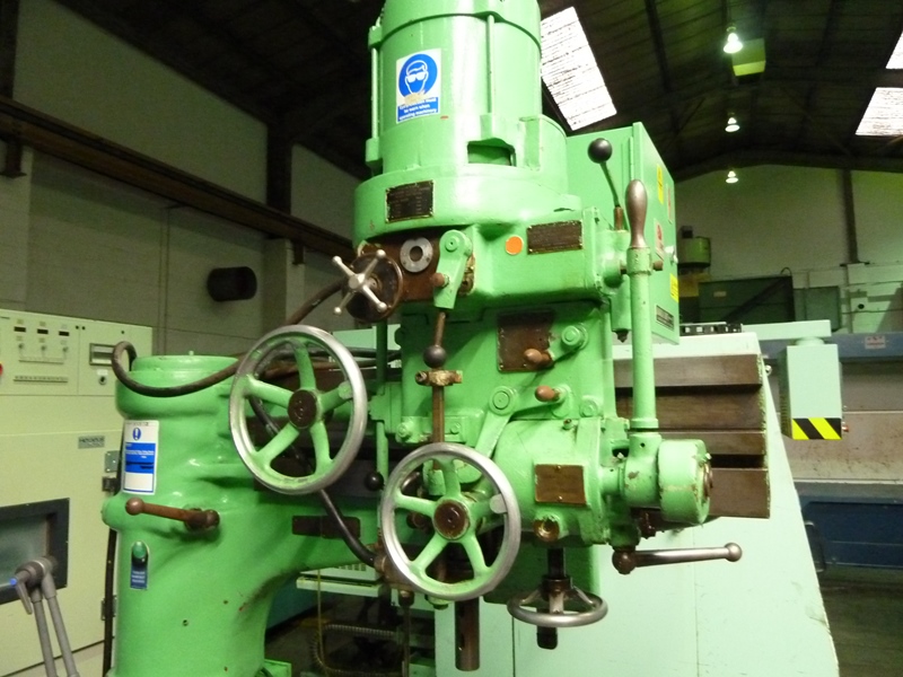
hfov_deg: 69.4
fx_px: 652
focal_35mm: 25
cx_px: 452
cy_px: 338
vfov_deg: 54.9
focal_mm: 4.1
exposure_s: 1/25
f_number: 3.3
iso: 800
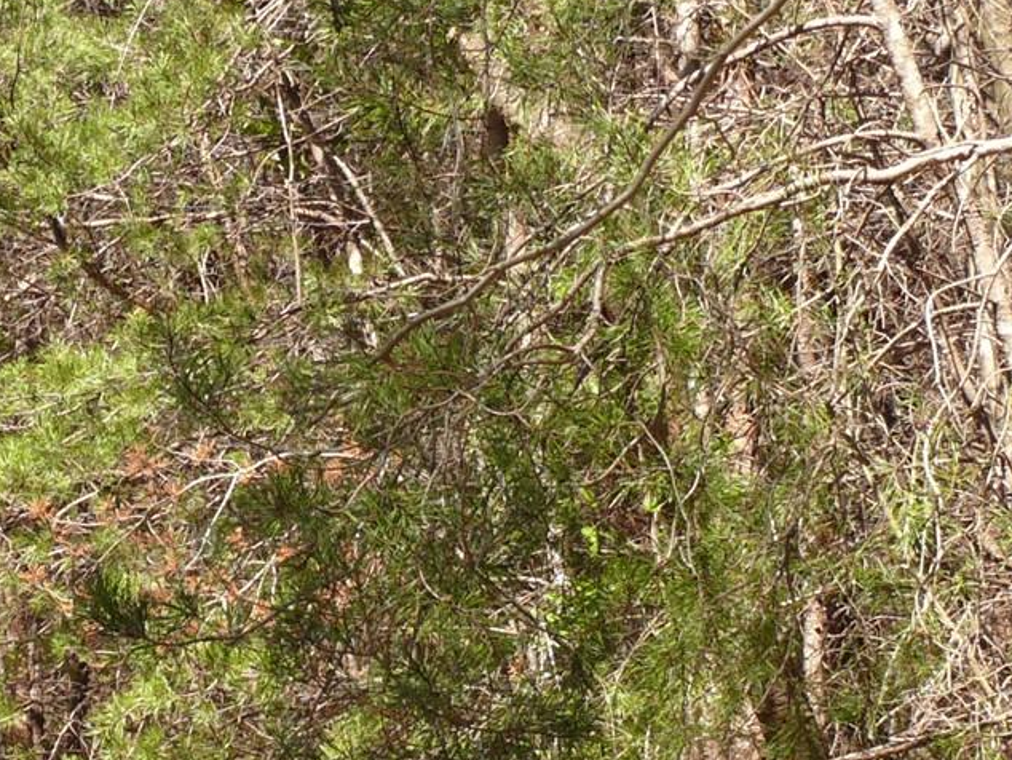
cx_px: 377
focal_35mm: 113
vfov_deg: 13.0
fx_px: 3305
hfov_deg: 17.4
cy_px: 619
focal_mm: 7.4
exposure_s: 1/200
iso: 100
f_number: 4
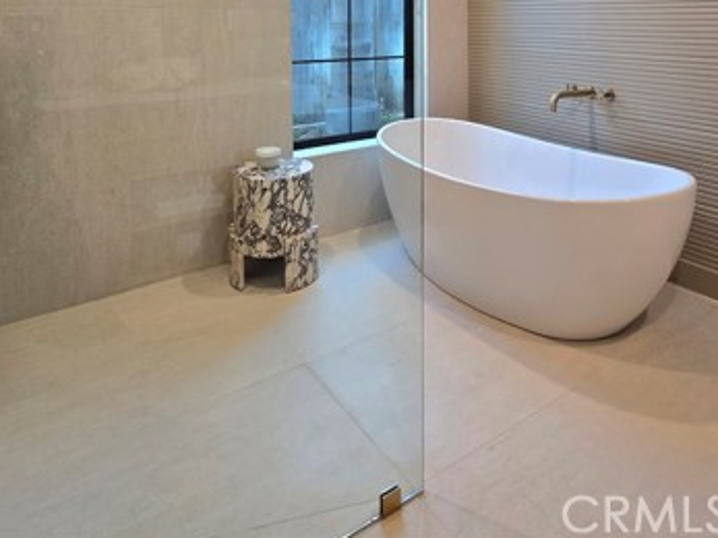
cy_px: 48
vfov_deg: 50.0
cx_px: 393
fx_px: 498
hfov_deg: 71.4
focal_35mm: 24
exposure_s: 1/60.2
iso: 100
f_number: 2.2
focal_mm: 2.2
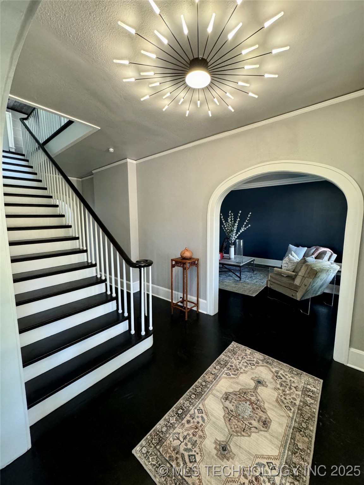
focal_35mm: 14
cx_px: 182
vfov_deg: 102.1
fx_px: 196
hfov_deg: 85.7
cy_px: 242
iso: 320
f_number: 2.2
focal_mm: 2.22
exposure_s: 1/94
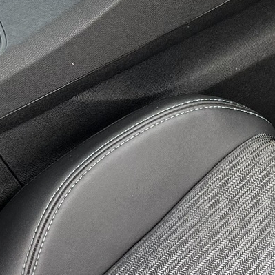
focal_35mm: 118
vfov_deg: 14.2
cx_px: 332
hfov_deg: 14.3
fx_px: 1061
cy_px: -84
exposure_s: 1/171
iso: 50
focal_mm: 5.7
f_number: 1.5
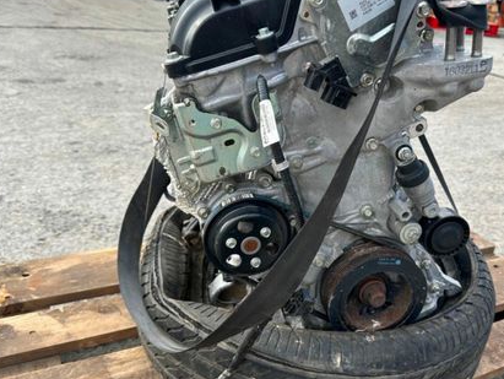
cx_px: 292
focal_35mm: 35
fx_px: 510
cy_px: 186
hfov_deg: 52.4
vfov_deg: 40.8
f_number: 1.78
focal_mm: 6.86
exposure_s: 1/734
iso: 80
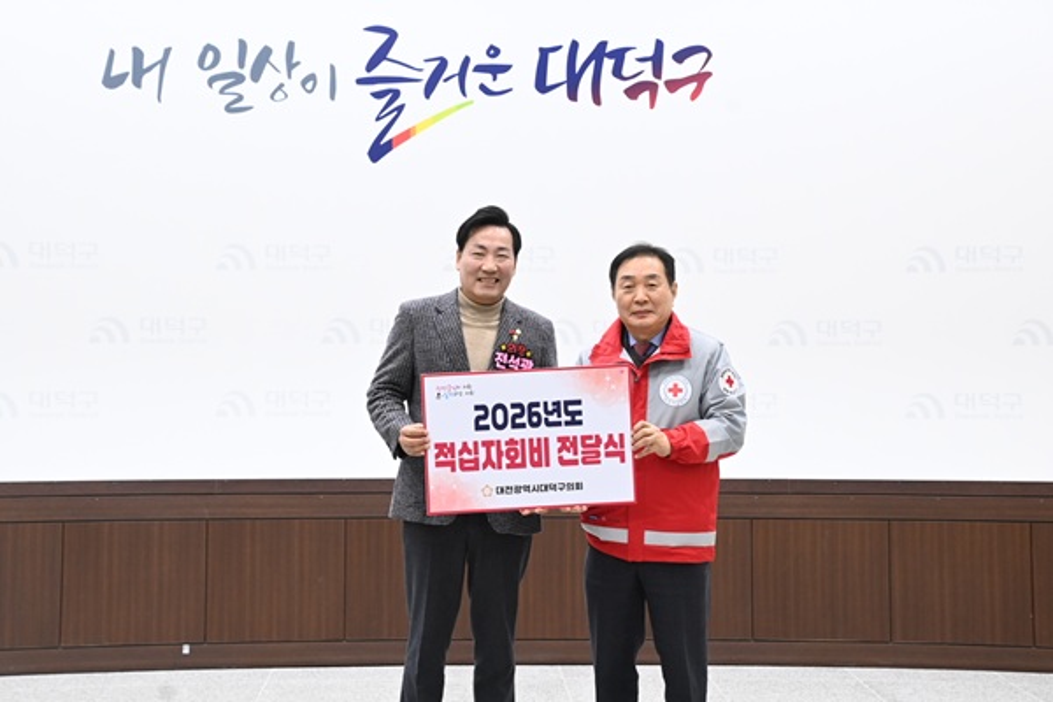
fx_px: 1930
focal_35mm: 66
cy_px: 351
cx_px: 526
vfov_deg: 20.6
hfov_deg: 30.5
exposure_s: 1/160
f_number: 10
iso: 3200
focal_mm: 44
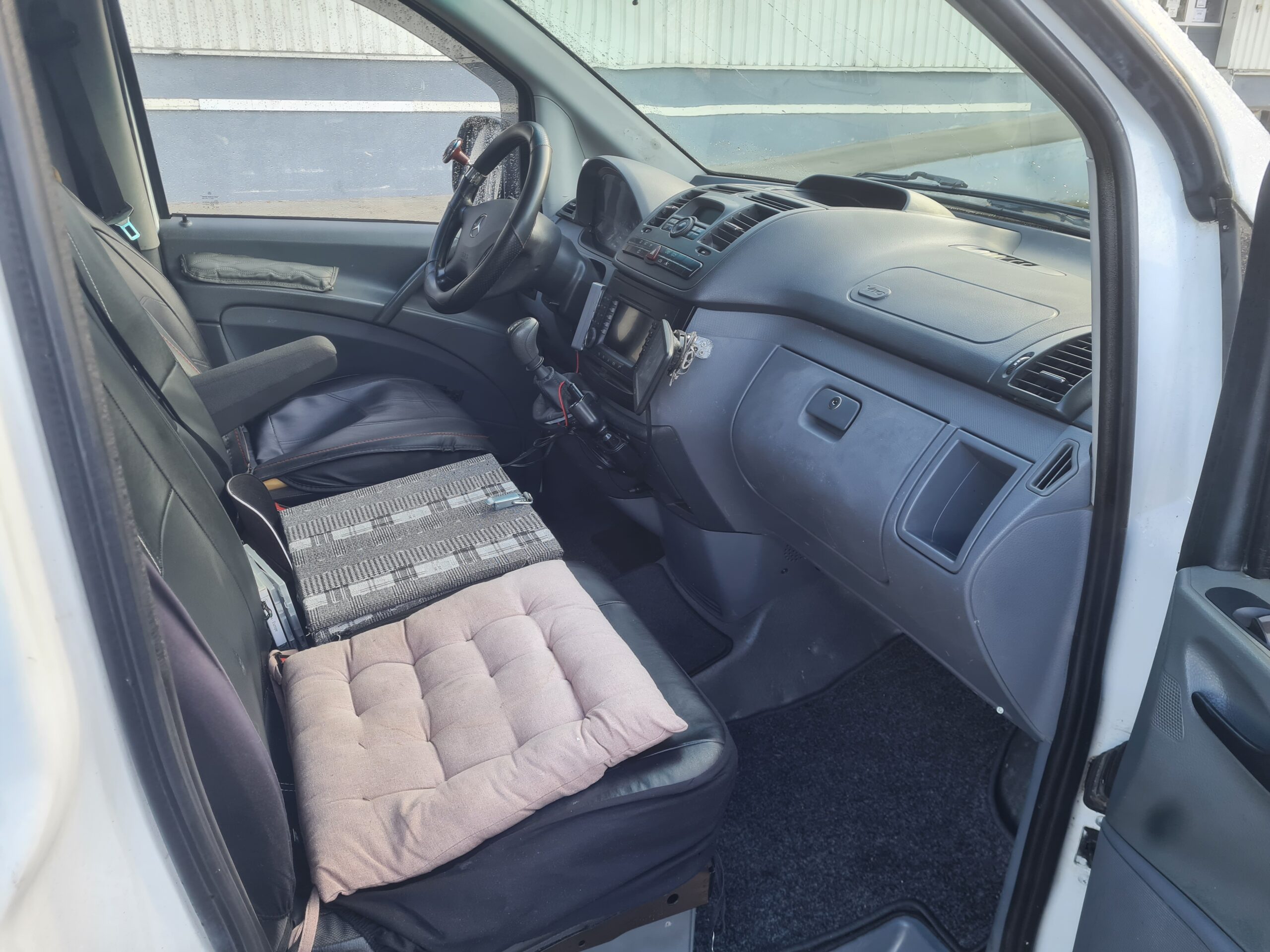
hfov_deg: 67.3
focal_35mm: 26
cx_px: 635
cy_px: 476
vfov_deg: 53.1
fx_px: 954
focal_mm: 5.4
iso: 50
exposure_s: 1/120
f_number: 1.8
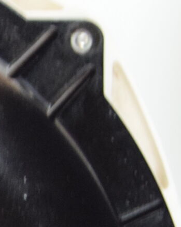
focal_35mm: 251
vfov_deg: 7.5
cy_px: 370
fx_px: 1682
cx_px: -290
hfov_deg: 5.9
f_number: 4
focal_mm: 26
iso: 1600
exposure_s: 1/25
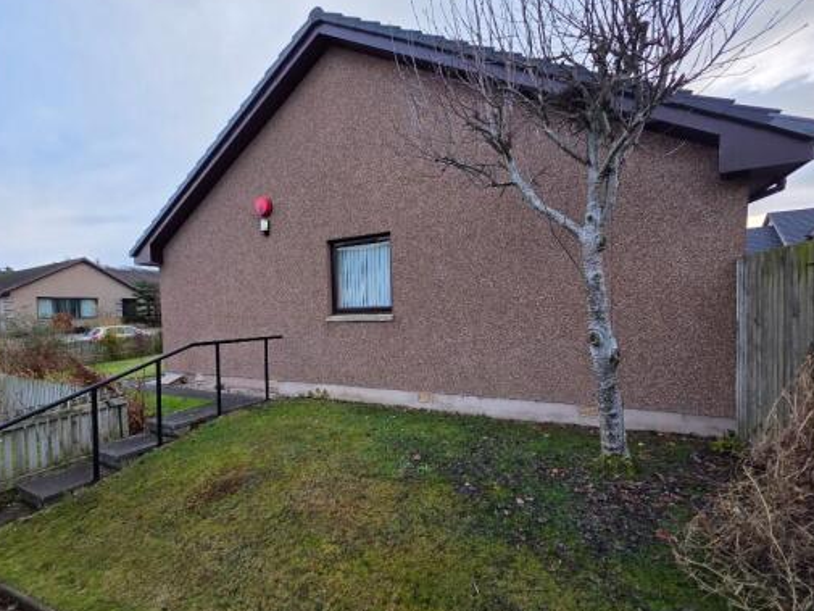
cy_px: 330
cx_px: 373
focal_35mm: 15
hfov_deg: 97.9
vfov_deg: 81.6
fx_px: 353
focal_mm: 2.2
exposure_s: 1/253
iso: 40
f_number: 1.9
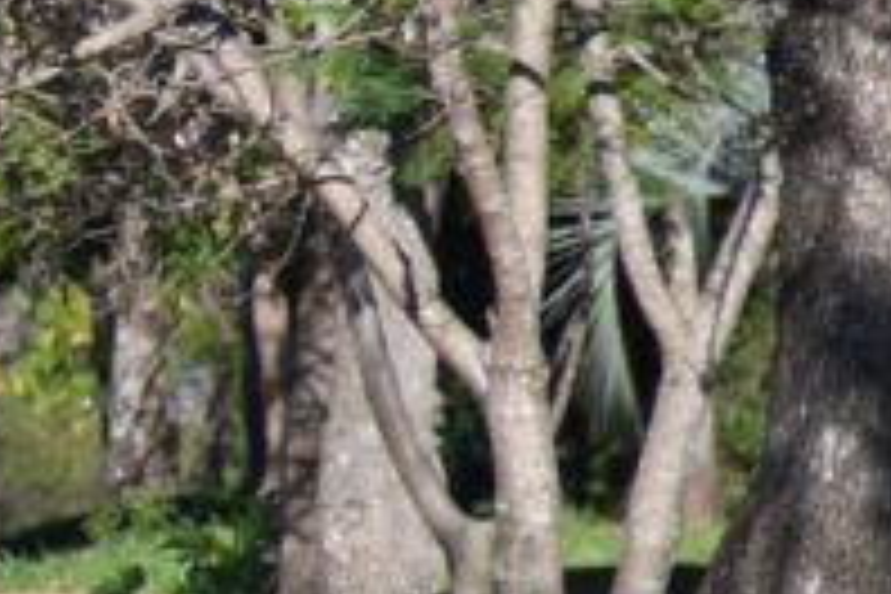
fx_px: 29896
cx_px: -1606
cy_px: 162
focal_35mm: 1208
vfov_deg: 1.1
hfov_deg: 1.7
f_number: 7.1
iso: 160
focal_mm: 140
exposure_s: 1/400
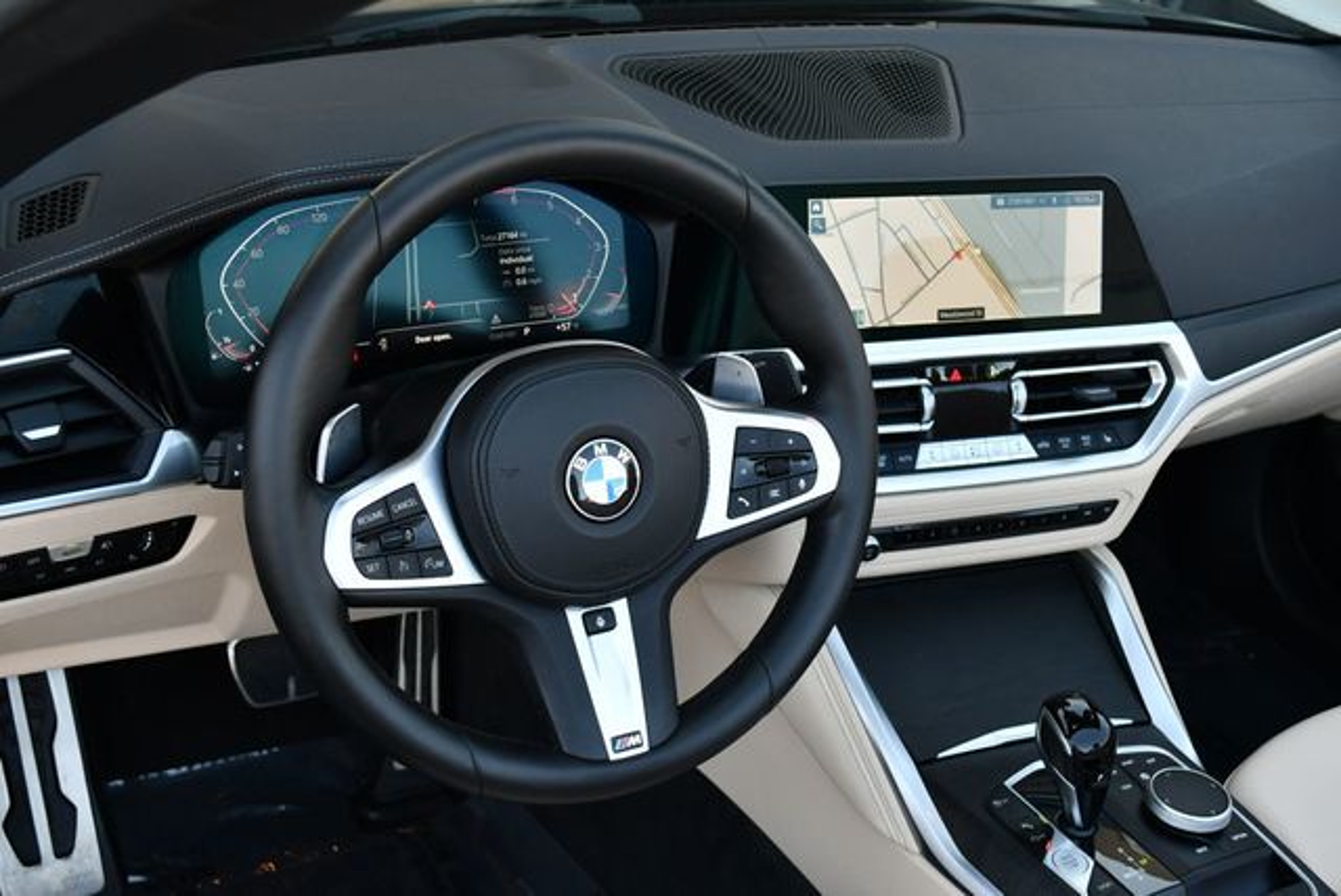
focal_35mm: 44
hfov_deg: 44.5
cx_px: 670
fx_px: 1640
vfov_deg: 30.6
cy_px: 448
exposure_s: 1/250
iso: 400
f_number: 4.5
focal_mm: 22
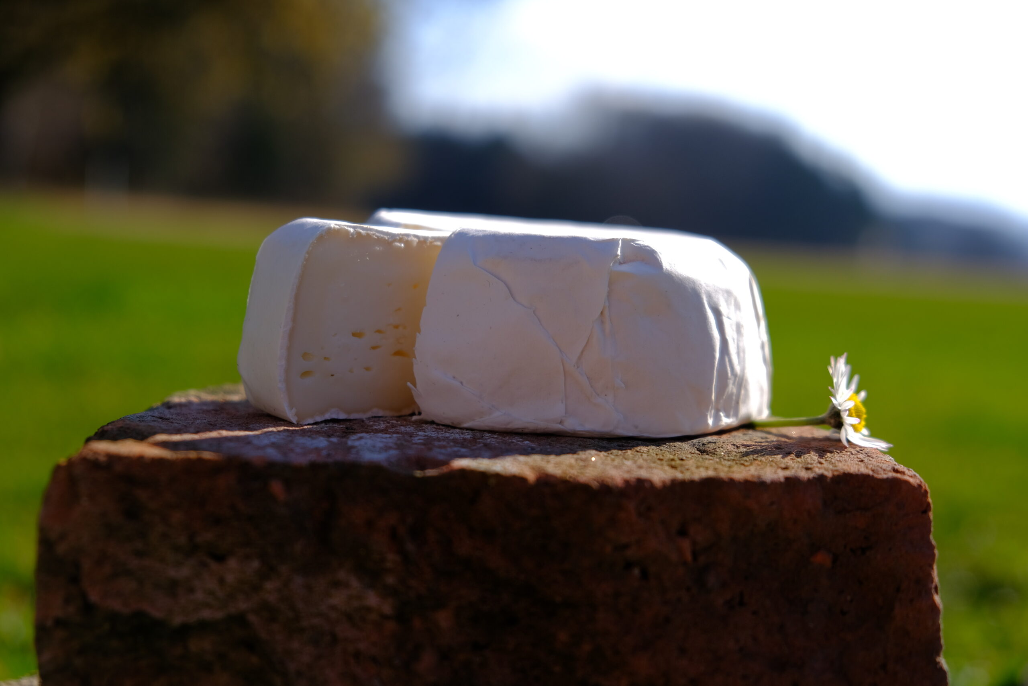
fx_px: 1399
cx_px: 514
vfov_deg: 27.5
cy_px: 343
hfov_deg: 40.3
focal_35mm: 49
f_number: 3.6
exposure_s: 1/1000
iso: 80
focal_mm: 32.9
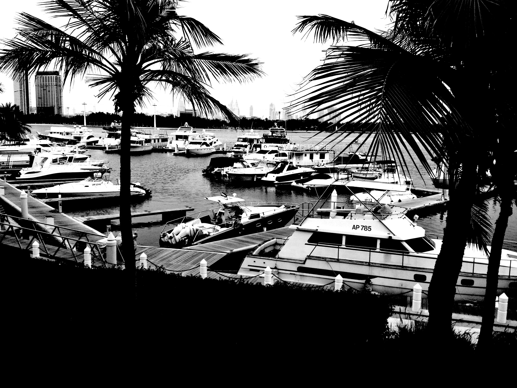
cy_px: 194
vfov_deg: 40.7
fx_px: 523
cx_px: 258
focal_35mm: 35
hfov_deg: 52.6
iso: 50
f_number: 2.4
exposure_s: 1/1022
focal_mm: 4.28
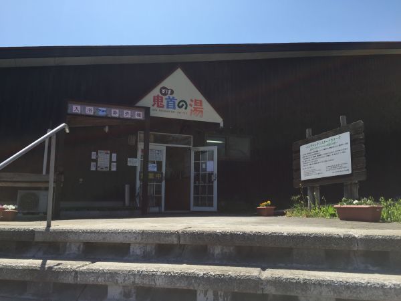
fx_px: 336
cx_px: 200
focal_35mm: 29
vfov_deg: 48.2
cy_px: 150
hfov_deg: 61.7
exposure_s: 1/1883
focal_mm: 4.15
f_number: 2.2
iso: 32
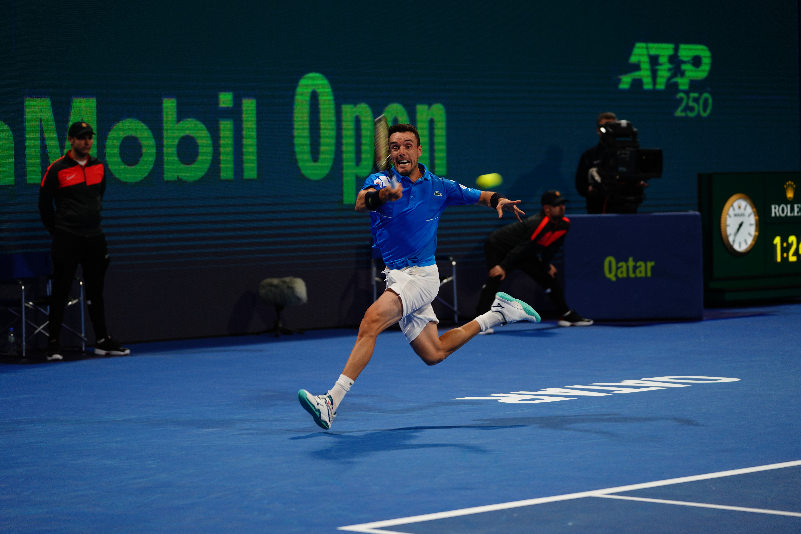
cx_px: 400
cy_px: 267
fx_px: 2670
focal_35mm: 120
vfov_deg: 11.4
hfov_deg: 17.1
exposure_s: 1/400
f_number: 2.8
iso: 400
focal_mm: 120
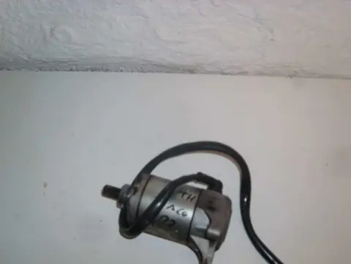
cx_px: 176
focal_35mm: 35
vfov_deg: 40.7
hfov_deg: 52.6
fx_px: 355
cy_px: 132
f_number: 2.8
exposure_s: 1/30
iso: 50
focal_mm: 5.8
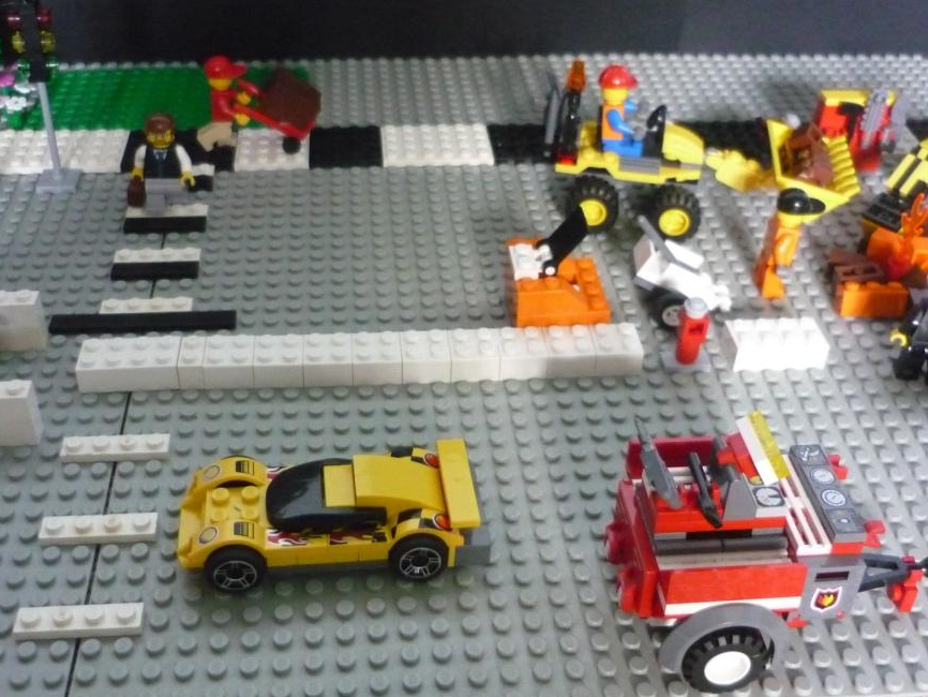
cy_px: 326
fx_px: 1046
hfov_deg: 47.8
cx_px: 452
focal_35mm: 39
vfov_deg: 36.8
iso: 800
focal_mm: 5.5
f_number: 2.8
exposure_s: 1/40
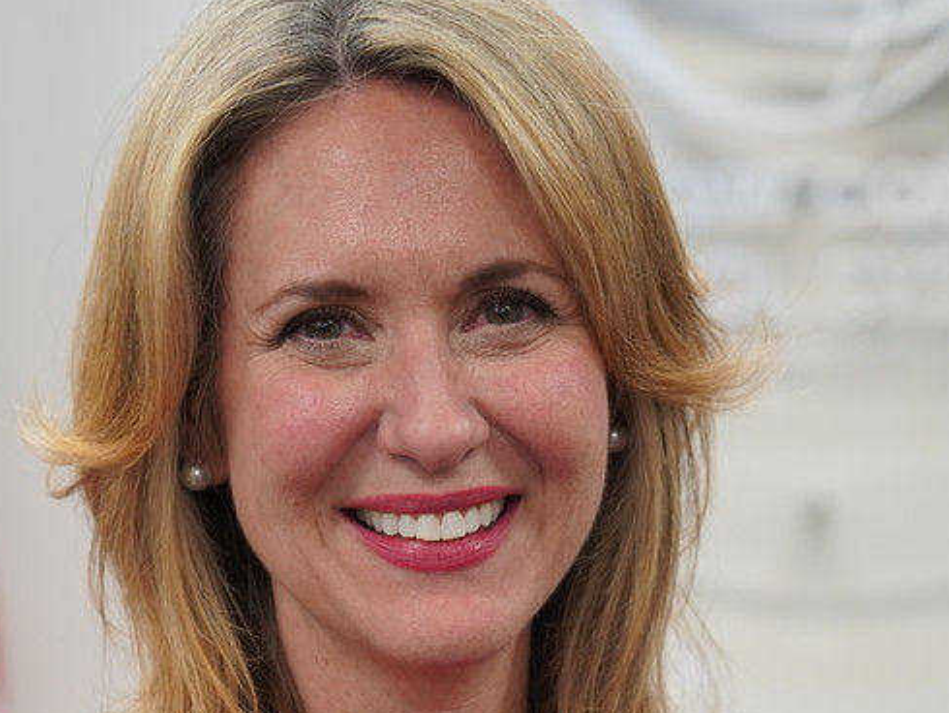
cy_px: 794
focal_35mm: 155
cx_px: 384
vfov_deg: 9.5
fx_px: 4251
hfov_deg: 12.7
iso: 1250
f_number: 4
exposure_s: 1/160
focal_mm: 79
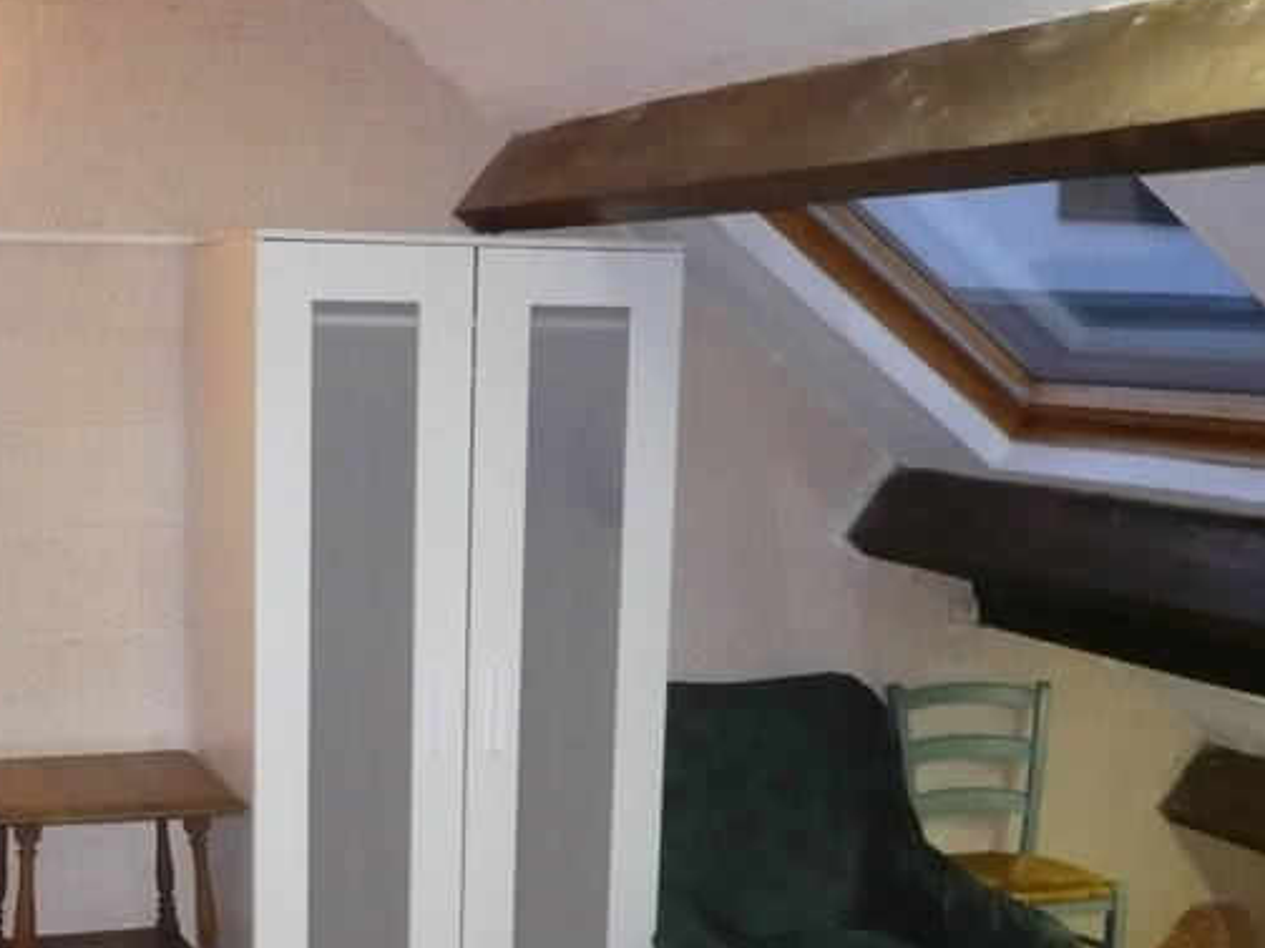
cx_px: 392
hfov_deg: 34.5
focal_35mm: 55
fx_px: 2009
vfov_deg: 26.2
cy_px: 729
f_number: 2.8
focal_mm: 5.8
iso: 250
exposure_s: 1/30
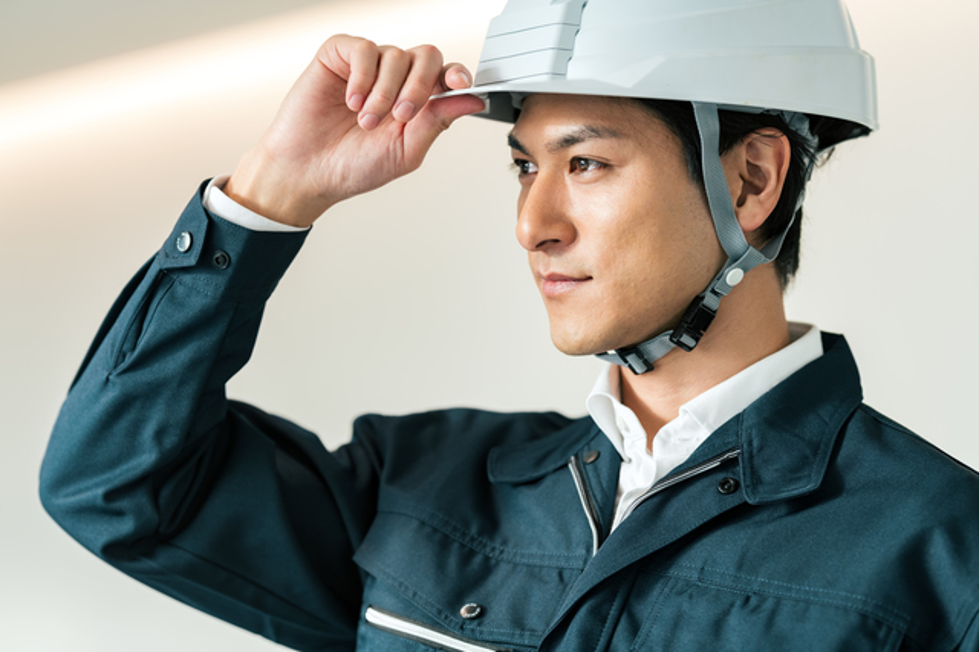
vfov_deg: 13.0
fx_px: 2854
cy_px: 326
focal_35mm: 105
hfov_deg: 19.5
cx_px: 490
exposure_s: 1/200
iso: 400
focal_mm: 105
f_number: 2.2
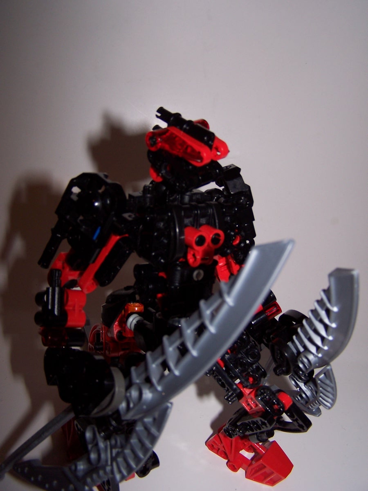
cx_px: 184
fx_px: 539
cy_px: 246
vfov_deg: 49.0
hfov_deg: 37.7
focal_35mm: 38
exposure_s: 1/60
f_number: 2.8
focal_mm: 6.3
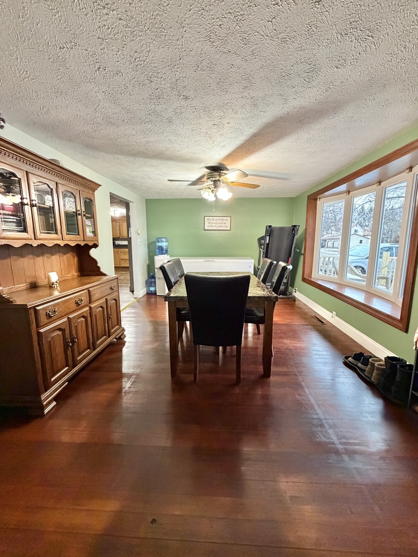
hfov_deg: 85.7
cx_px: 209
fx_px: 225
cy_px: 278
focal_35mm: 14
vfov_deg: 102.1
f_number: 2.2
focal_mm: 2.22
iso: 640
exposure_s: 1/60
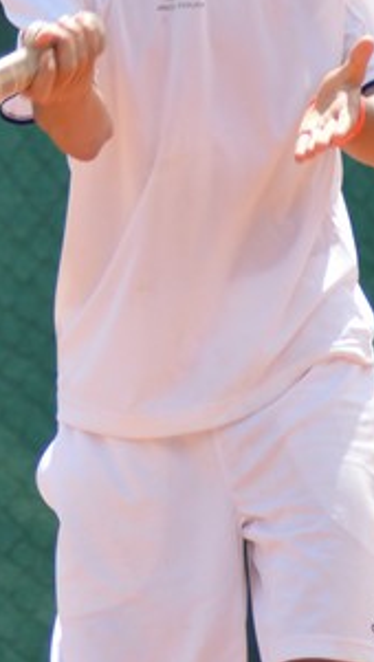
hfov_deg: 1.9
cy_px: -82
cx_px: -57
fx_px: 11249
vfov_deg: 3.4
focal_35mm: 640
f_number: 4.2
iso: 200
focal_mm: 120
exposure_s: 1/1000
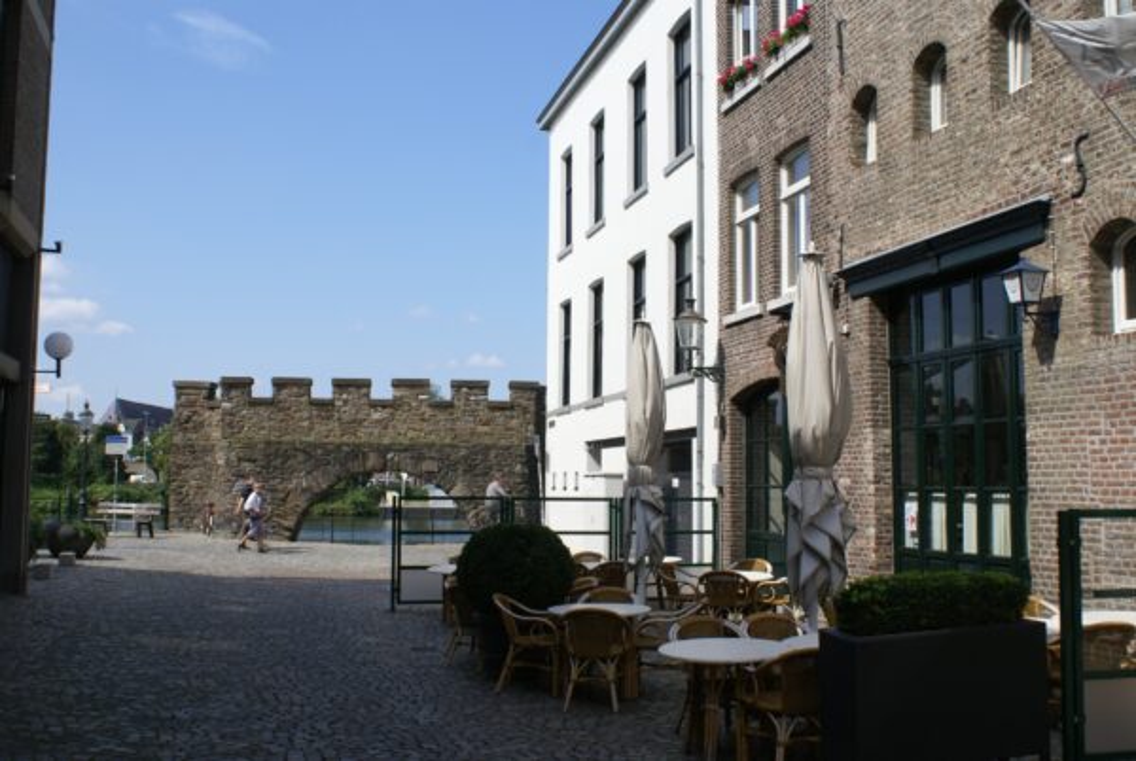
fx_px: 1138
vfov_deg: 37.0
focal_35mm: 36
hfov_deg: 53.1
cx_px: 568
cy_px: 380
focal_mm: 24
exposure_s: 1/125
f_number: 10
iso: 100
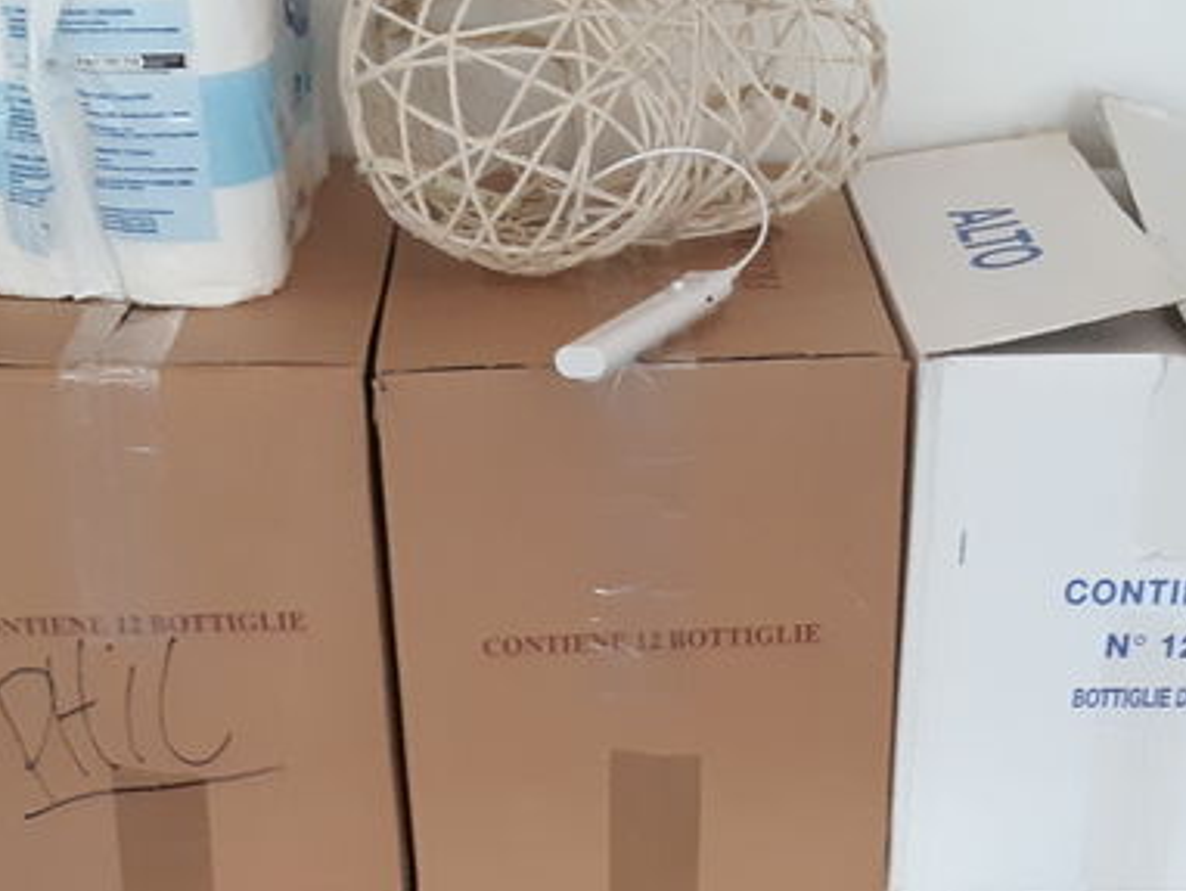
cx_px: 683
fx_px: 2331
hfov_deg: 28.5
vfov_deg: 20.2
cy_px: 1087
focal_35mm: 68
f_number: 1.7
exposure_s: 1/25
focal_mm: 3.93
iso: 400
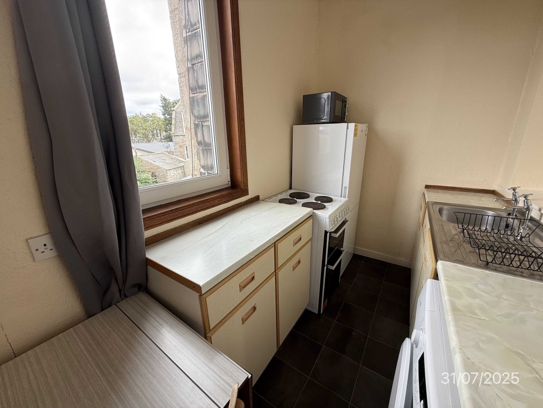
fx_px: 220
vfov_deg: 85.7
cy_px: 204
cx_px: 272
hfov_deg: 102.1
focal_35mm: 14
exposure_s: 1/103
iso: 40
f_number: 2.2
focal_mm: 2.22
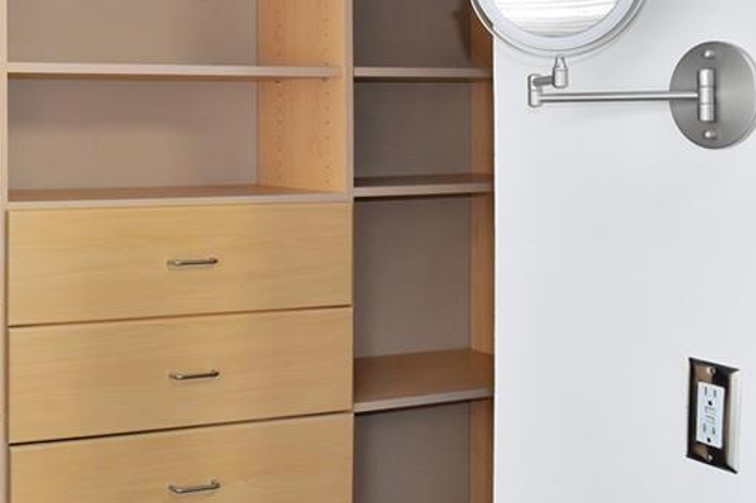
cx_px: 8
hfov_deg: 33.3
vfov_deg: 24.6
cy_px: 243
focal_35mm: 55
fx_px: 1155
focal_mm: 18
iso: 640
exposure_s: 1/125
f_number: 5.6
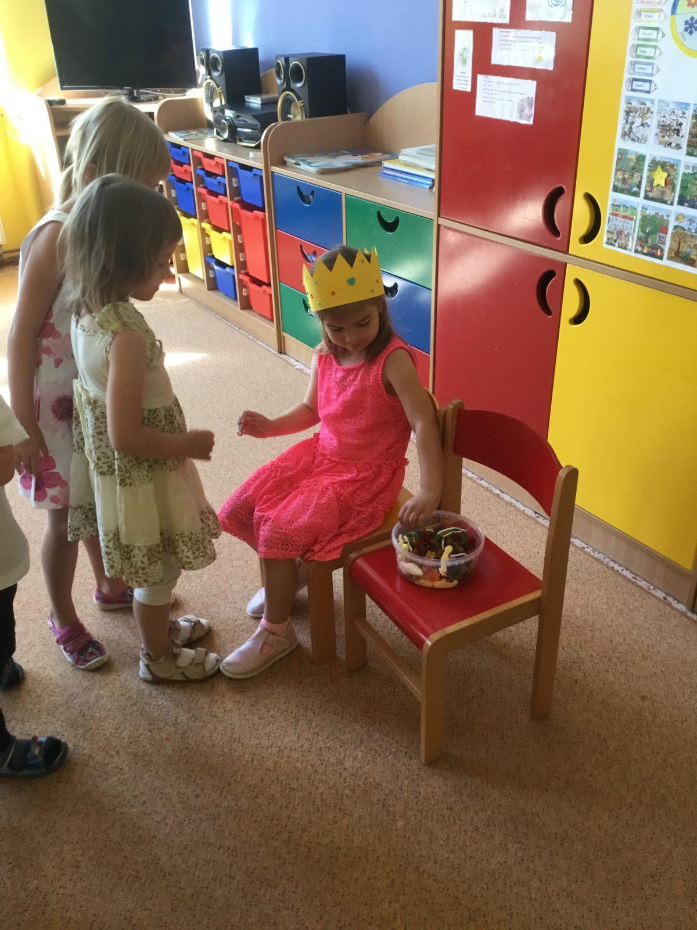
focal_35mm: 31
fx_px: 832
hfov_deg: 45.4
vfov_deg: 58.4
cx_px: 348
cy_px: 465
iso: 64
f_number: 2.4
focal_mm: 3.3
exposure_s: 1/33
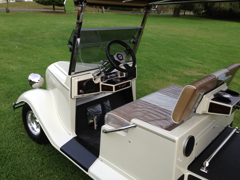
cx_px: 120
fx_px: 229
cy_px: 90
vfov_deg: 42.9
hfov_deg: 55.4
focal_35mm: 33
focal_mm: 4.13
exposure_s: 1/306
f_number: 2.4
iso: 50
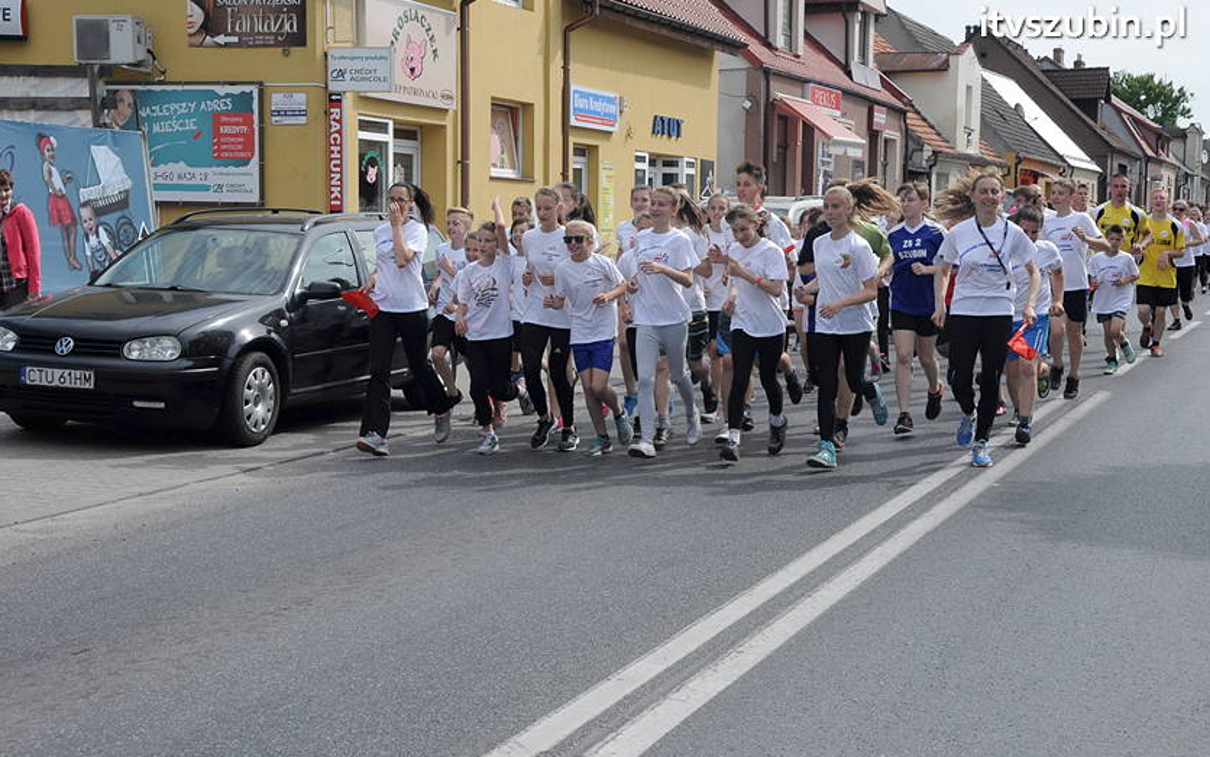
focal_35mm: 59
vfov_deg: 22.0
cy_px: 383
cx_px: 602
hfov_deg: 34.5
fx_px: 1946
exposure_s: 1/640
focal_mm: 38
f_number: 13
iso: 800
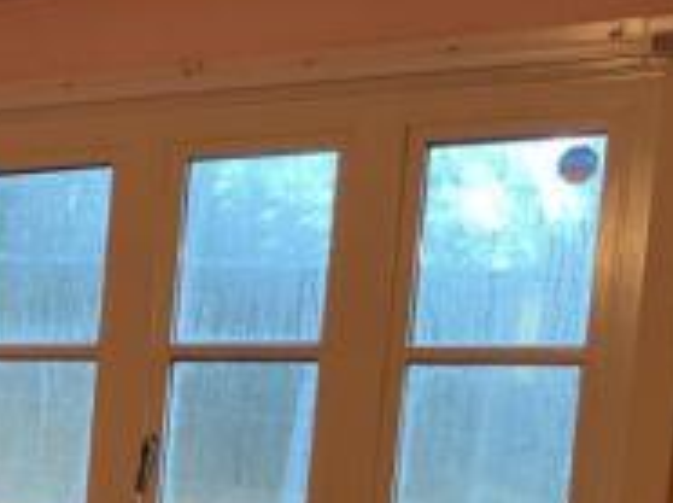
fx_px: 1767
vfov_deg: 15.5
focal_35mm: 91
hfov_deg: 18.8
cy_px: 639
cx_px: -364
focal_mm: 3
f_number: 1.8
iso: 160
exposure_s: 1/50
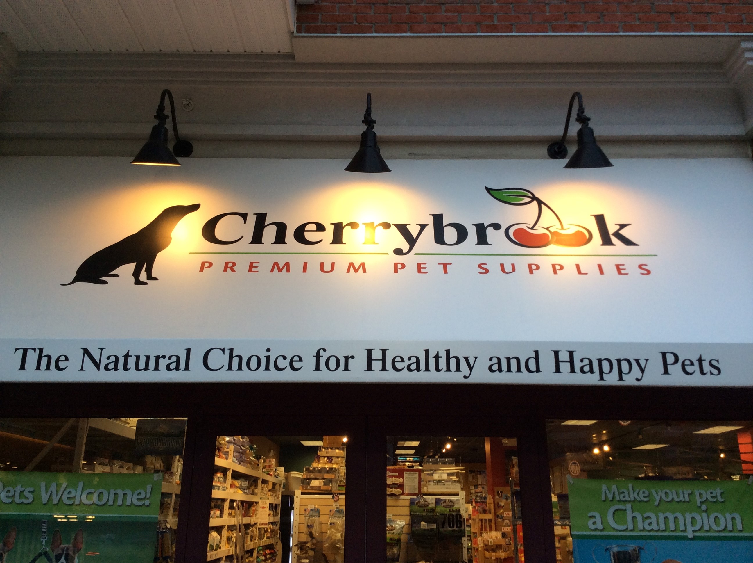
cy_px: 282
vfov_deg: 42.8
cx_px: 376
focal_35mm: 33
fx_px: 717
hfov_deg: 55.4
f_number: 2.4
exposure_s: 1/40
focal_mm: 3.3
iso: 40
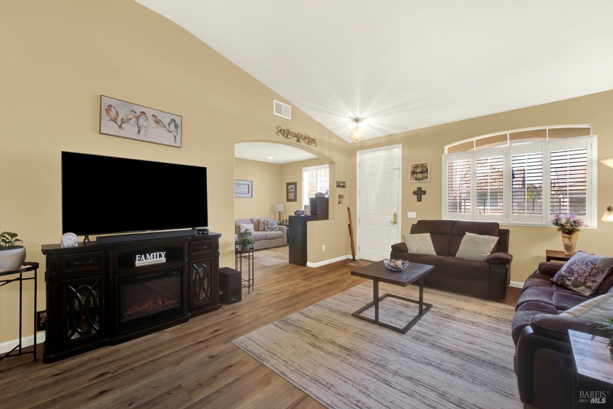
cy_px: 204
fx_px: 239
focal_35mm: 14
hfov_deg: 104.2
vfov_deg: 81.3
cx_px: 306
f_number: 14
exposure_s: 1/4
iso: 100
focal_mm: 14
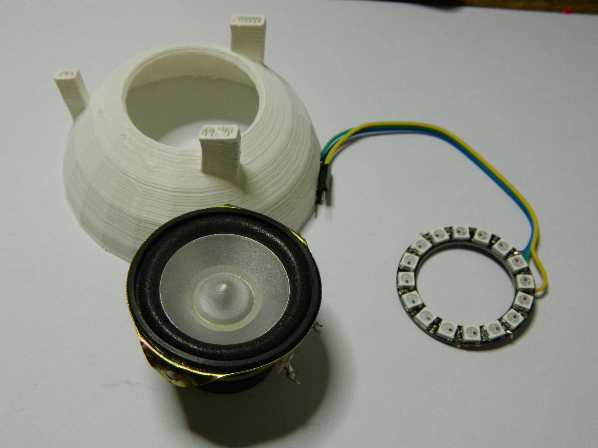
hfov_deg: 40.4
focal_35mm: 47
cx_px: 299
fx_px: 812
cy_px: 224
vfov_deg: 30.9
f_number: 3.6
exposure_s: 1/50
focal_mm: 8.4
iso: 220
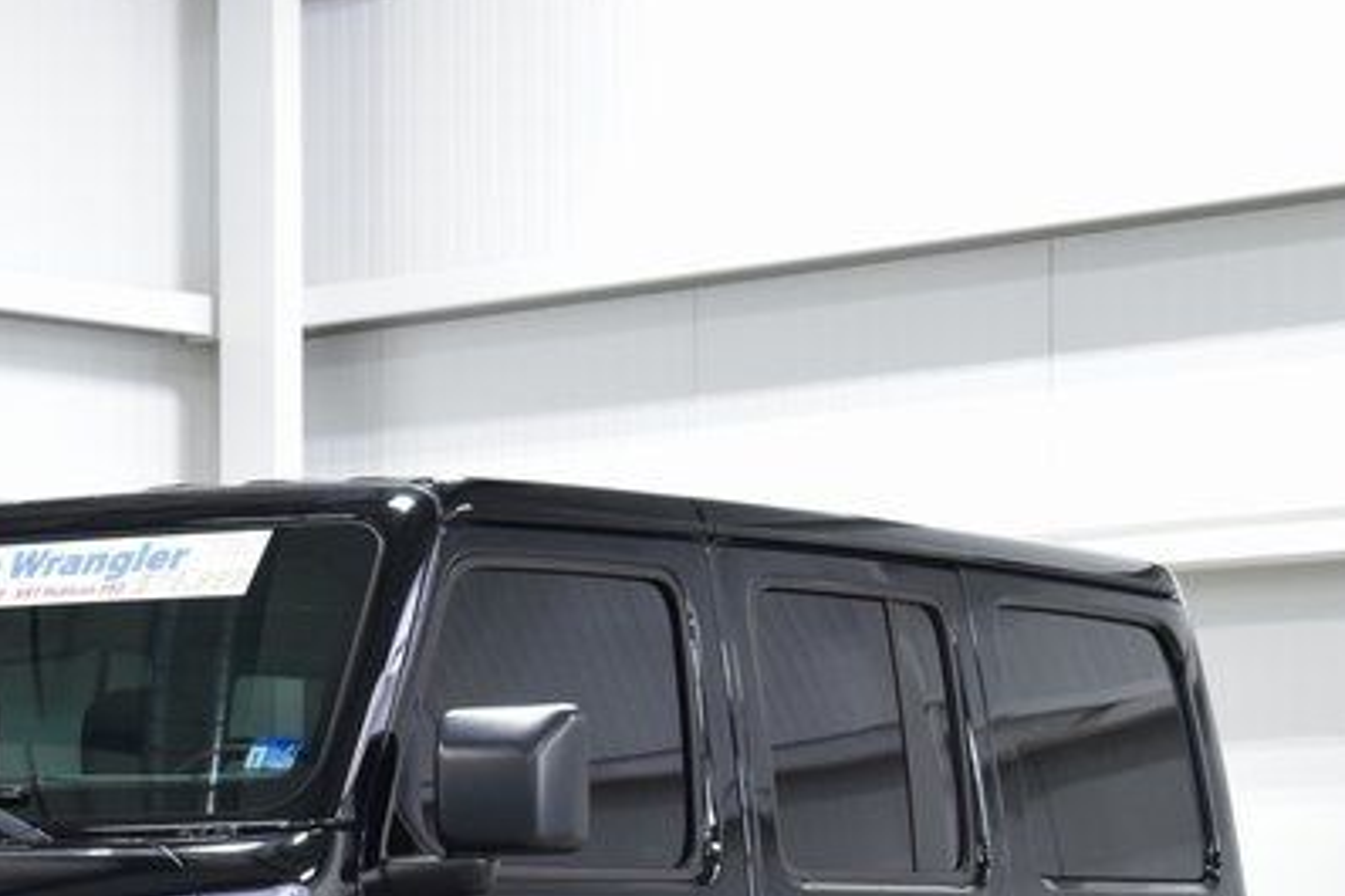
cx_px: -68
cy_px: 1134
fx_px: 5191
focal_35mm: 139
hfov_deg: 14.5
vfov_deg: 9.7
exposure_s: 1/15
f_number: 6.3
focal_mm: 36
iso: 720
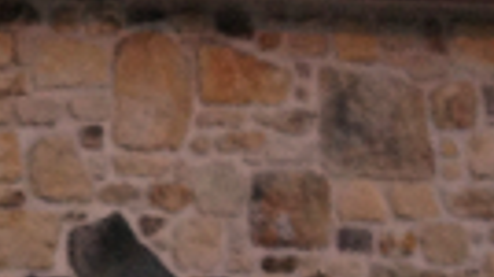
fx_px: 3362
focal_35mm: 257
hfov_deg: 7.8
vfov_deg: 4.7
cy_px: -153
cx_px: -686
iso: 64
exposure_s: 1/20
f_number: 2.4
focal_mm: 4.28
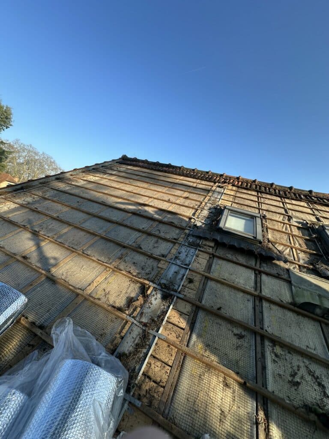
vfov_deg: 102.1
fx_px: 177
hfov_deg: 85.7
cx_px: 164
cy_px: 220
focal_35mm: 14
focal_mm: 2.22
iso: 40
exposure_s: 1/606
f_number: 2.2
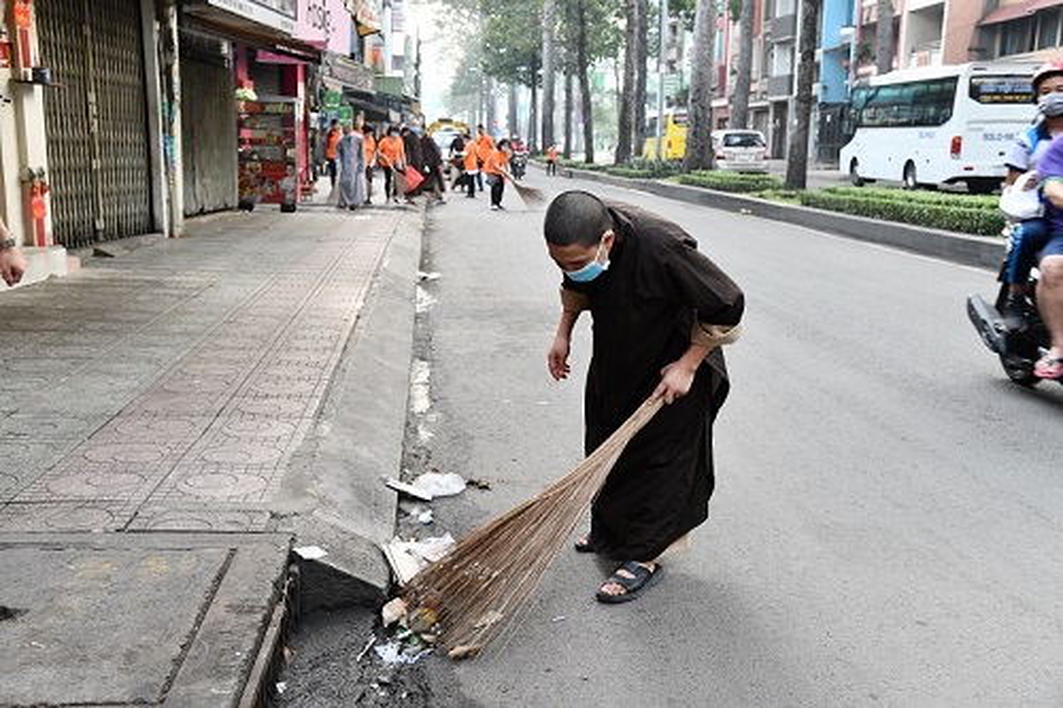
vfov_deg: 35.0
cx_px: 532
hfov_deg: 50.7
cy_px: 354
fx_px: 1122
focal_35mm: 38
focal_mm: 38
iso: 4000
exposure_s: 1/160
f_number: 5.6
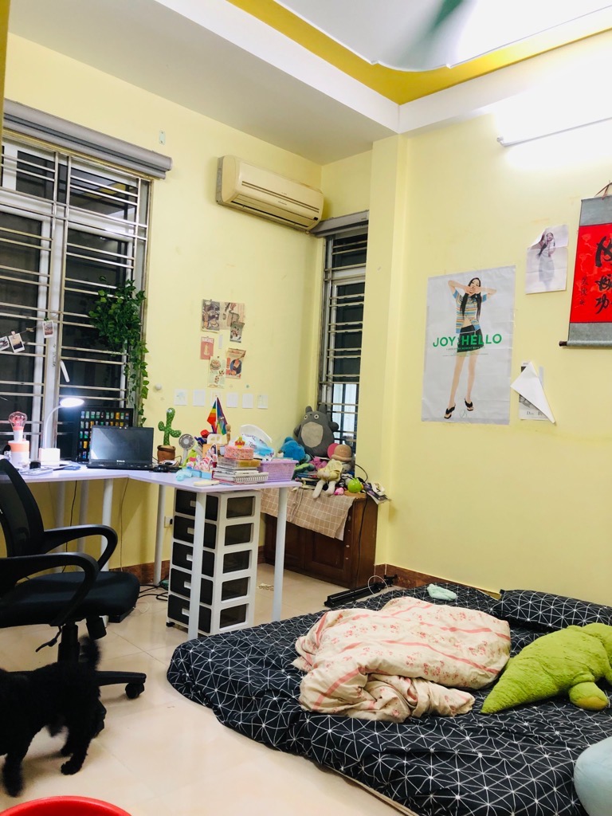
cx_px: 306
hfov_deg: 49.7
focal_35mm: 28
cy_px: 408
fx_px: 660
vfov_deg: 63.4
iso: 40
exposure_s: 1/20
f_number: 1.8
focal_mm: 3.99
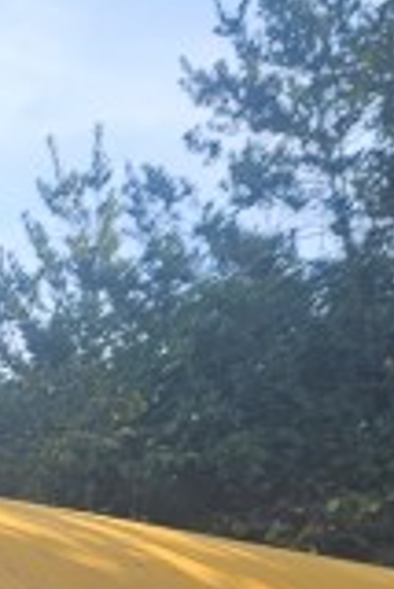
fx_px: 2506
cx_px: -736
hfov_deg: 7.9
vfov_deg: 11.8
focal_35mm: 153
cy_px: 1215
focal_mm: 5.4
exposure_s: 1/348
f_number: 1.8
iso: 25
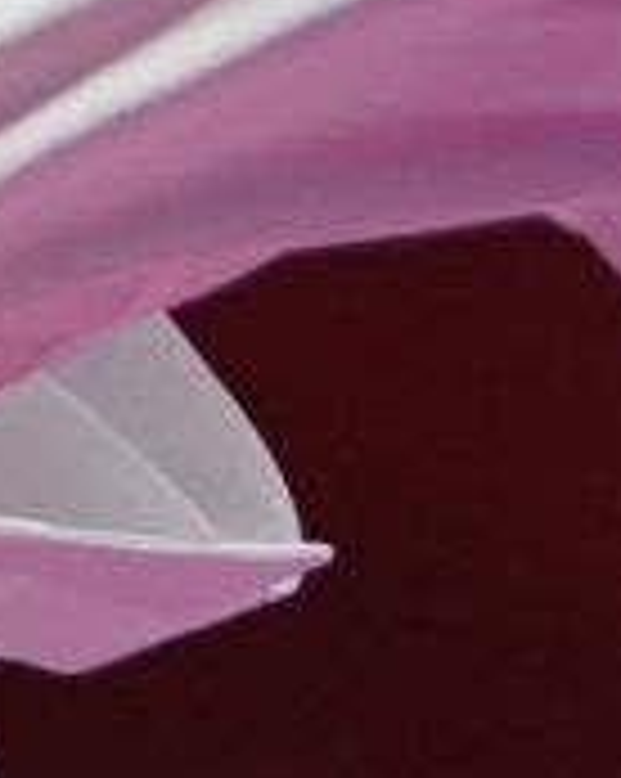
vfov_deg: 0.6
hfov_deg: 0.5
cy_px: -36
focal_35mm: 3167
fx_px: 72887
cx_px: 274
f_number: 4
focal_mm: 216
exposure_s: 1/1000
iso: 3200
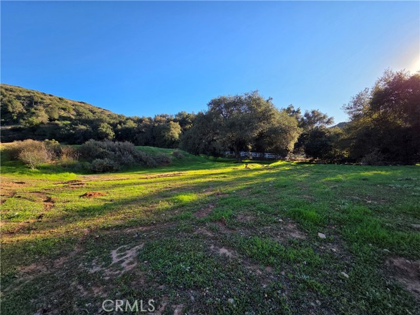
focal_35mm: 13
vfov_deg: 89.9
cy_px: 158
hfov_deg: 106.2
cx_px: 210
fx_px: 158
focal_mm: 2.2
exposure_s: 1/927
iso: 50
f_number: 2.2
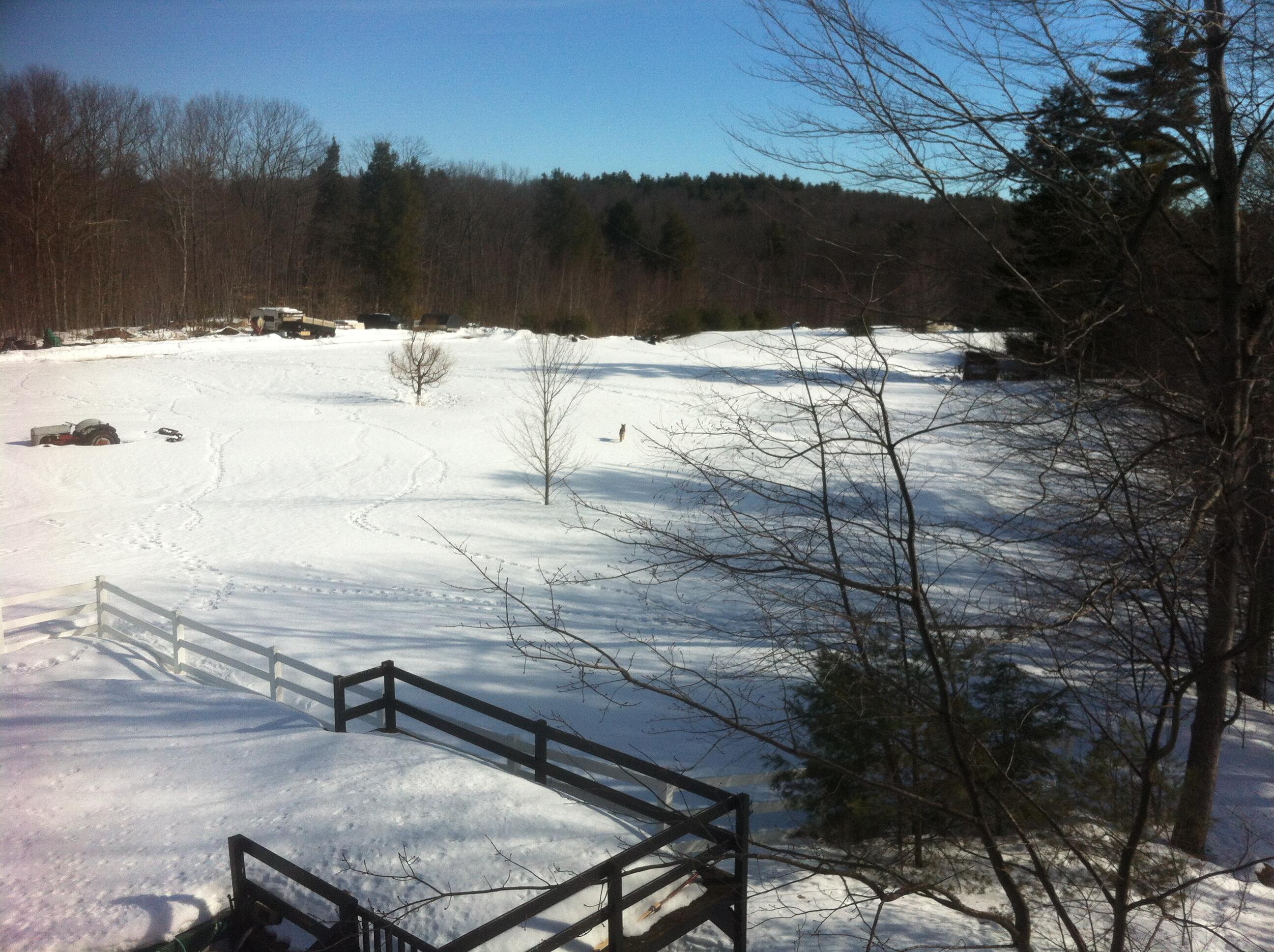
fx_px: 1286
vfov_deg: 40.6
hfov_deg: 52.7
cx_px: 637
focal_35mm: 35
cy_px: 476
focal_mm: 3.85
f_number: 2.8
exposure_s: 1/2035
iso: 80
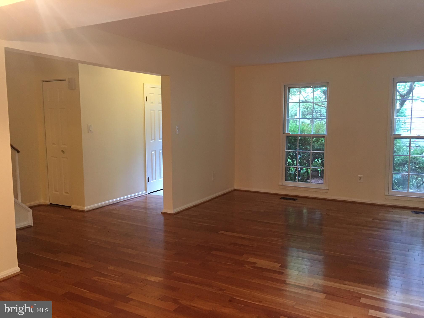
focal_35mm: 29
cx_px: 212
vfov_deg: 48.2
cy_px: 159
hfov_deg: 61.7
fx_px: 355
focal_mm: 4.15
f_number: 2.2
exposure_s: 1/15
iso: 80
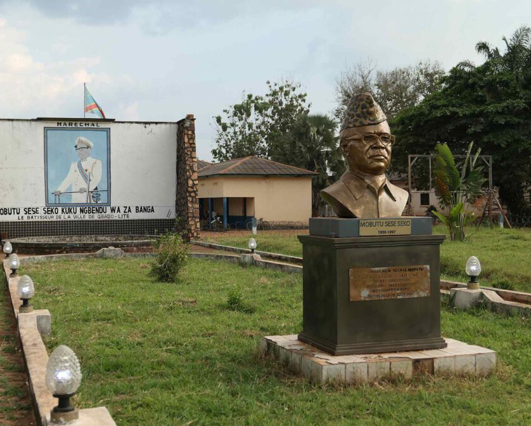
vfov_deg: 32.1
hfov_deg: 39.4
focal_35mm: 47
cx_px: 212
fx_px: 739
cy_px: 212
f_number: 2.8
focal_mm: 15.1
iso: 125
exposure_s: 1/500
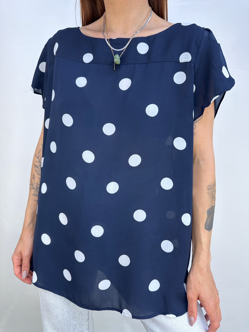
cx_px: 124
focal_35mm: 24
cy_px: 166
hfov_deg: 56.8
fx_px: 230
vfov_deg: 71.6
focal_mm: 6.86
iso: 80
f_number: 1.78
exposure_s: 1/262
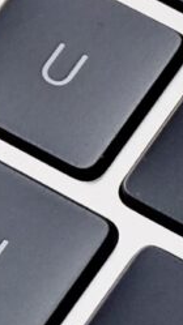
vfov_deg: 7.4
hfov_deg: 4.1
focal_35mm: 291
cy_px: 234
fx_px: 2511
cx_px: -161
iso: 400
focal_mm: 18.2
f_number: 4
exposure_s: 1/85
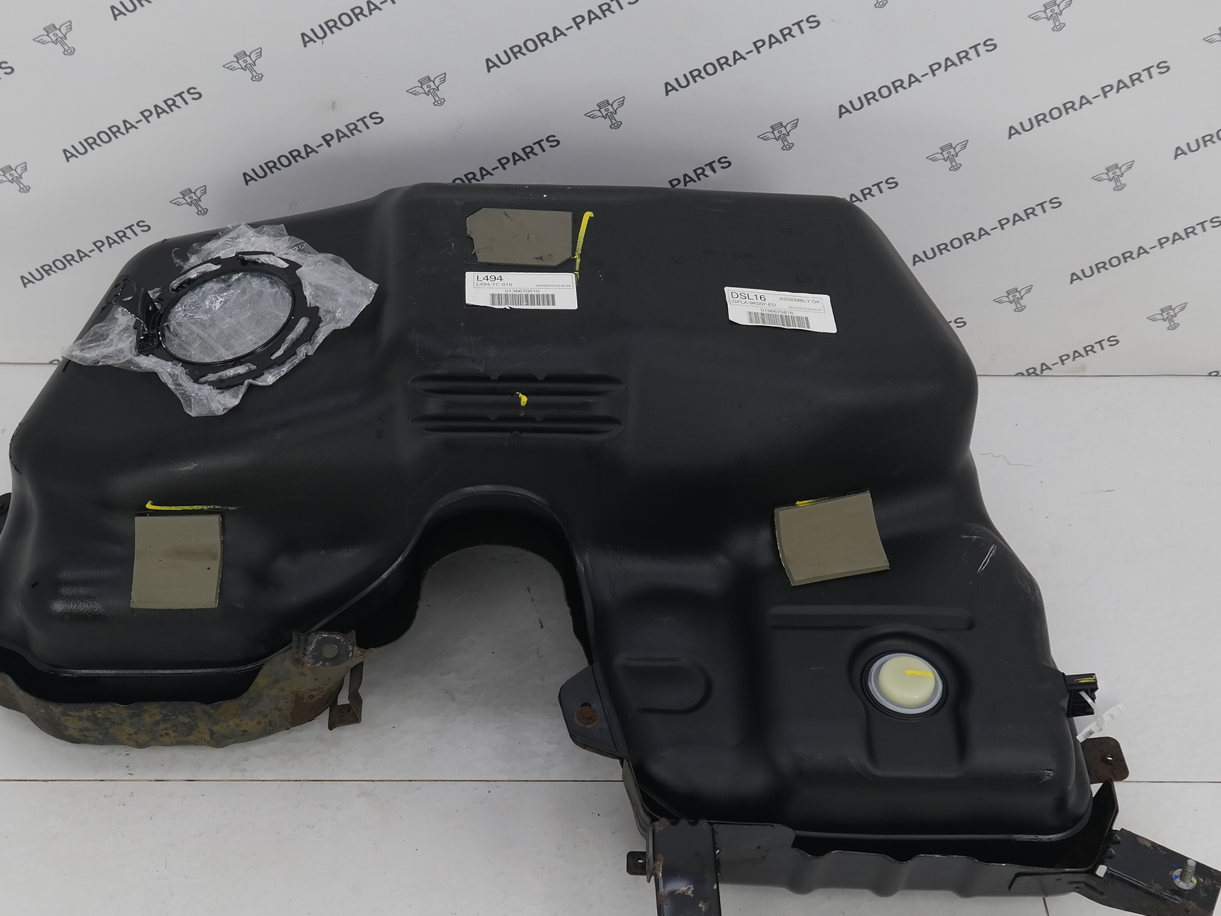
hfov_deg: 38.2
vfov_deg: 29.1
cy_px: 530
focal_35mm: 50
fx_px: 1764
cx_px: 568
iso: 200
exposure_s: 1/60
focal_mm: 19
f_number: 5
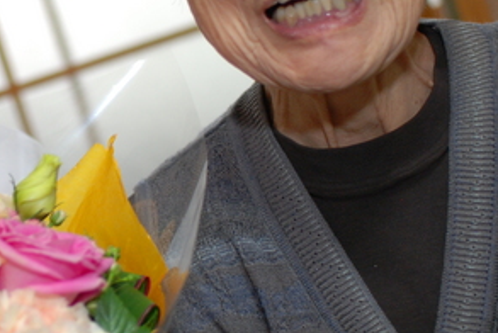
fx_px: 1426
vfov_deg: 13.3
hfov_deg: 19.4
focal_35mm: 103
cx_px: 44
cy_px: 147
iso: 320
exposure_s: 1/125
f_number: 1.6
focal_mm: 30
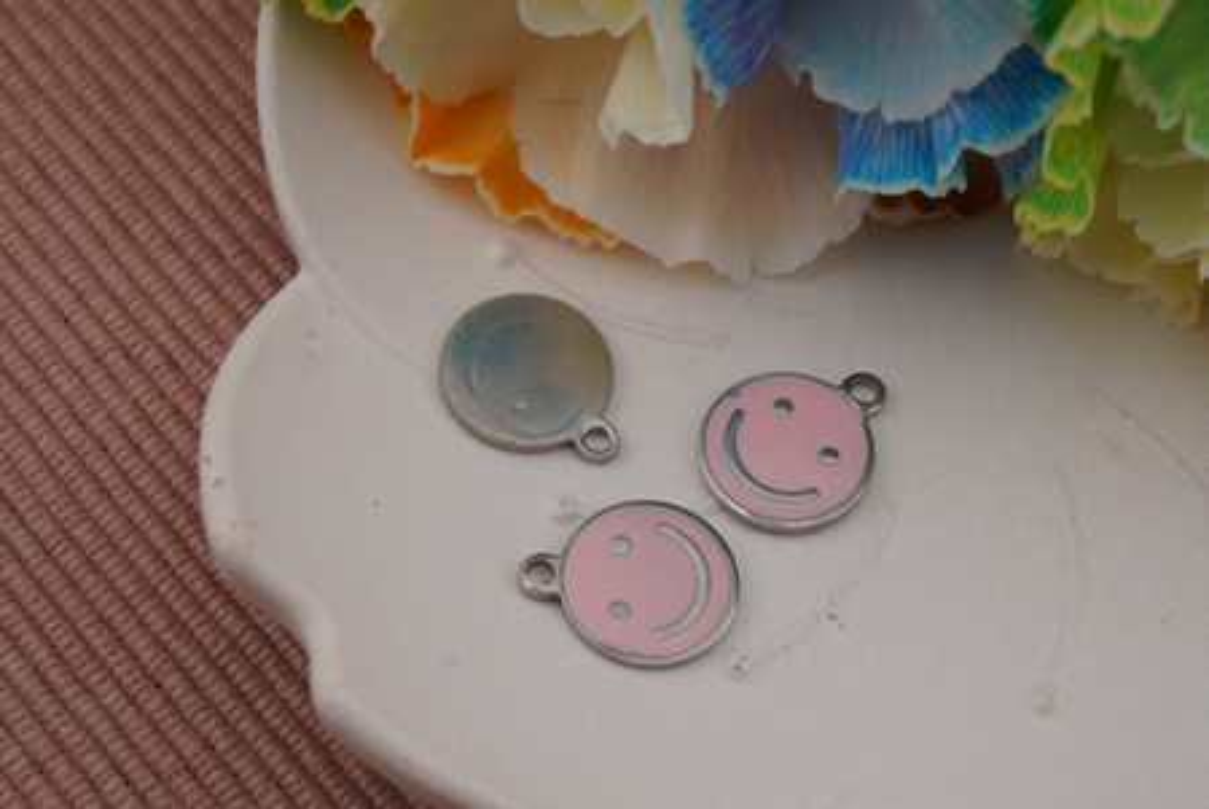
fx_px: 1966
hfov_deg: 34.2
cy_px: 404
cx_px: 604
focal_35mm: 58
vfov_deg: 23.2
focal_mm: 39
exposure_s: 1/80
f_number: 7.1
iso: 100
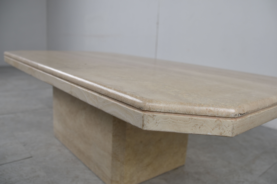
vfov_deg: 41.7
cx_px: 138
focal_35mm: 32
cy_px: 92
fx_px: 242
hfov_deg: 59.5
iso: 100
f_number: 3.5
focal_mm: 21
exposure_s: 1/60
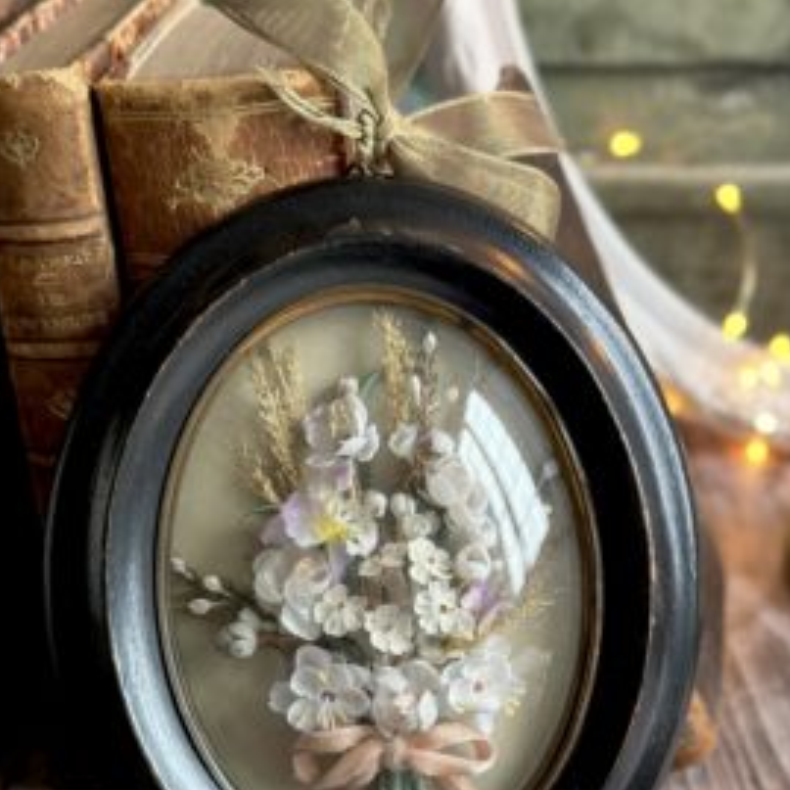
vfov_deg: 27.1
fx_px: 1627
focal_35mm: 63
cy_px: 537
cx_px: 411
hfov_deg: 27.3
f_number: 1.78
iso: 400
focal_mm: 6.86
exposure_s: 1/49
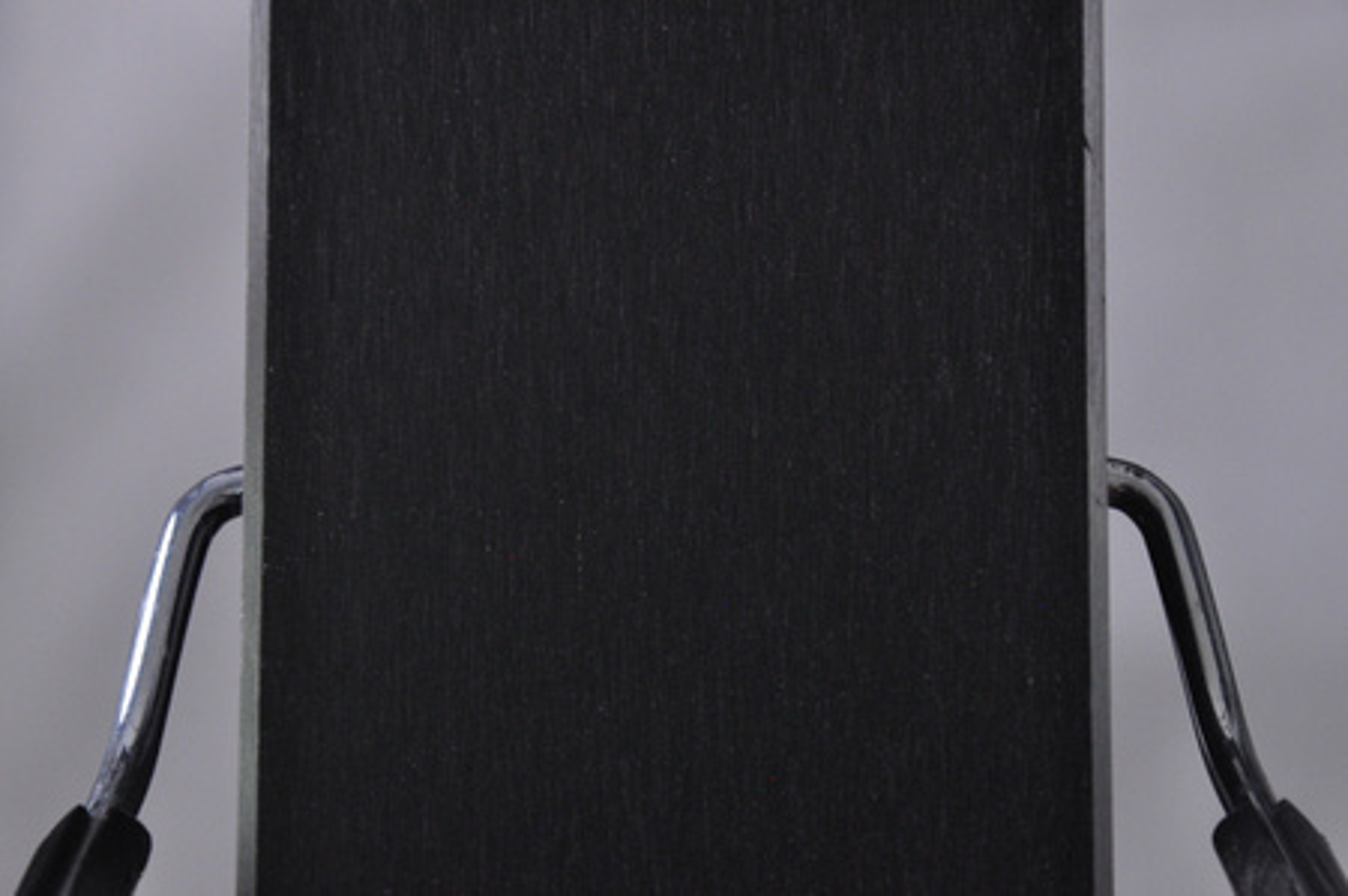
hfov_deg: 13.1
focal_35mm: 158
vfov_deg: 8.7
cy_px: 448
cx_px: 674
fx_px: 5891
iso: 3200
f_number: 11
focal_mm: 105
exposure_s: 1/125
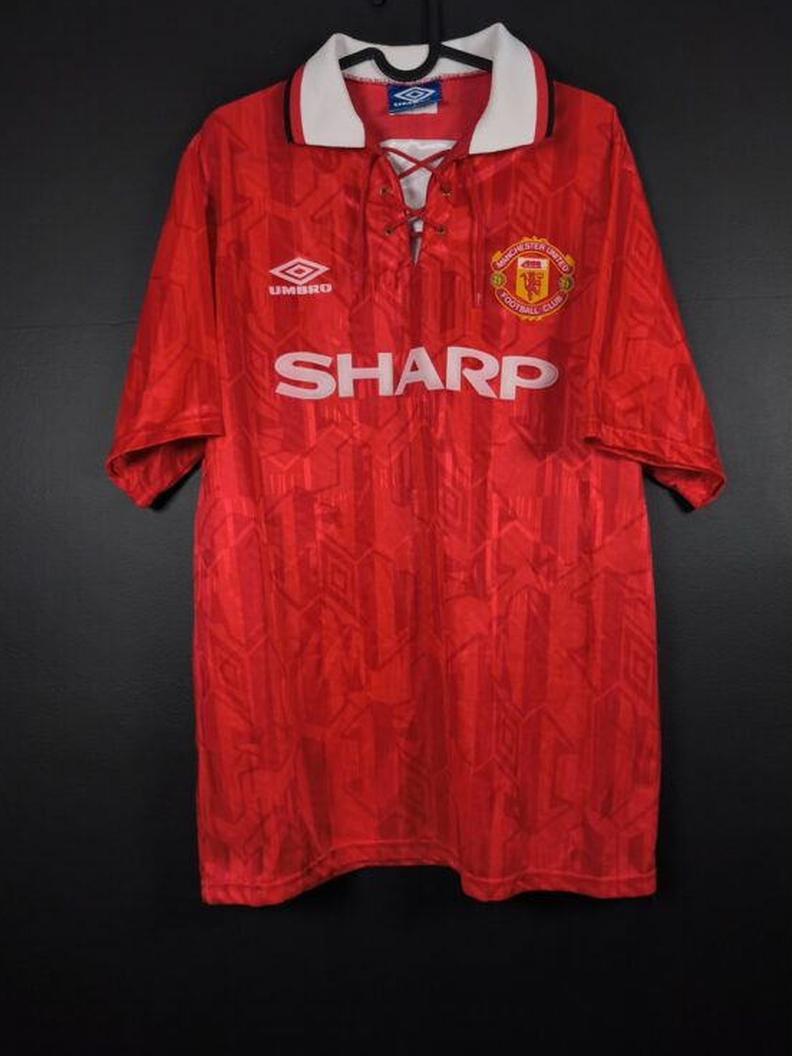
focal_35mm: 25
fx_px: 763
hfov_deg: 54.9
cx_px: 413
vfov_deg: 69.4
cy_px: 522
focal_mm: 6.57
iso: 400
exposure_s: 1/160
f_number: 1.6
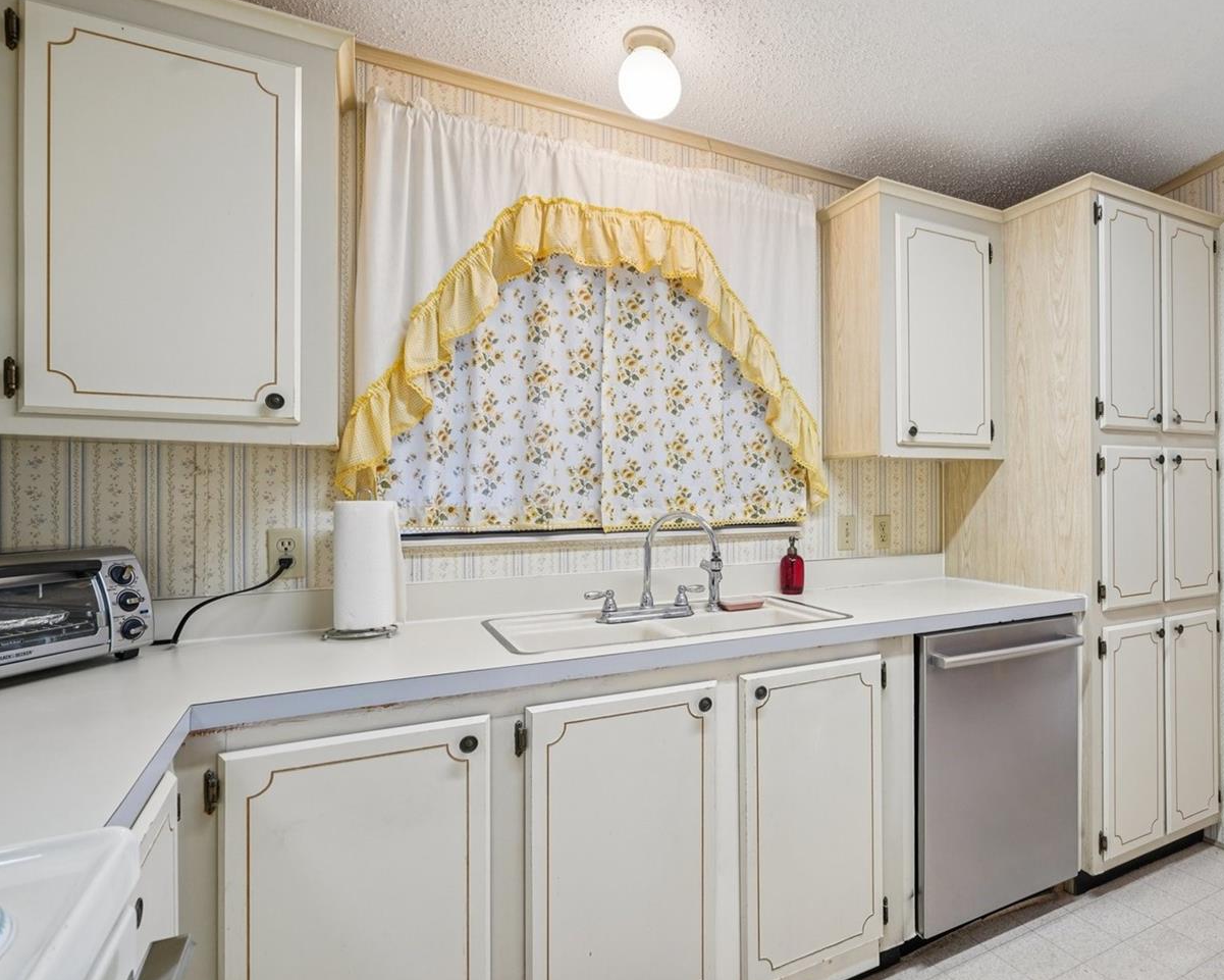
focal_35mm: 20
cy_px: 489
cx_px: 797
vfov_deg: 68.1
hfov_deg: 78.2
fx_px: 725
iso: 400
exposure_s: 1/25
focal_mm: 16
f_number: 8
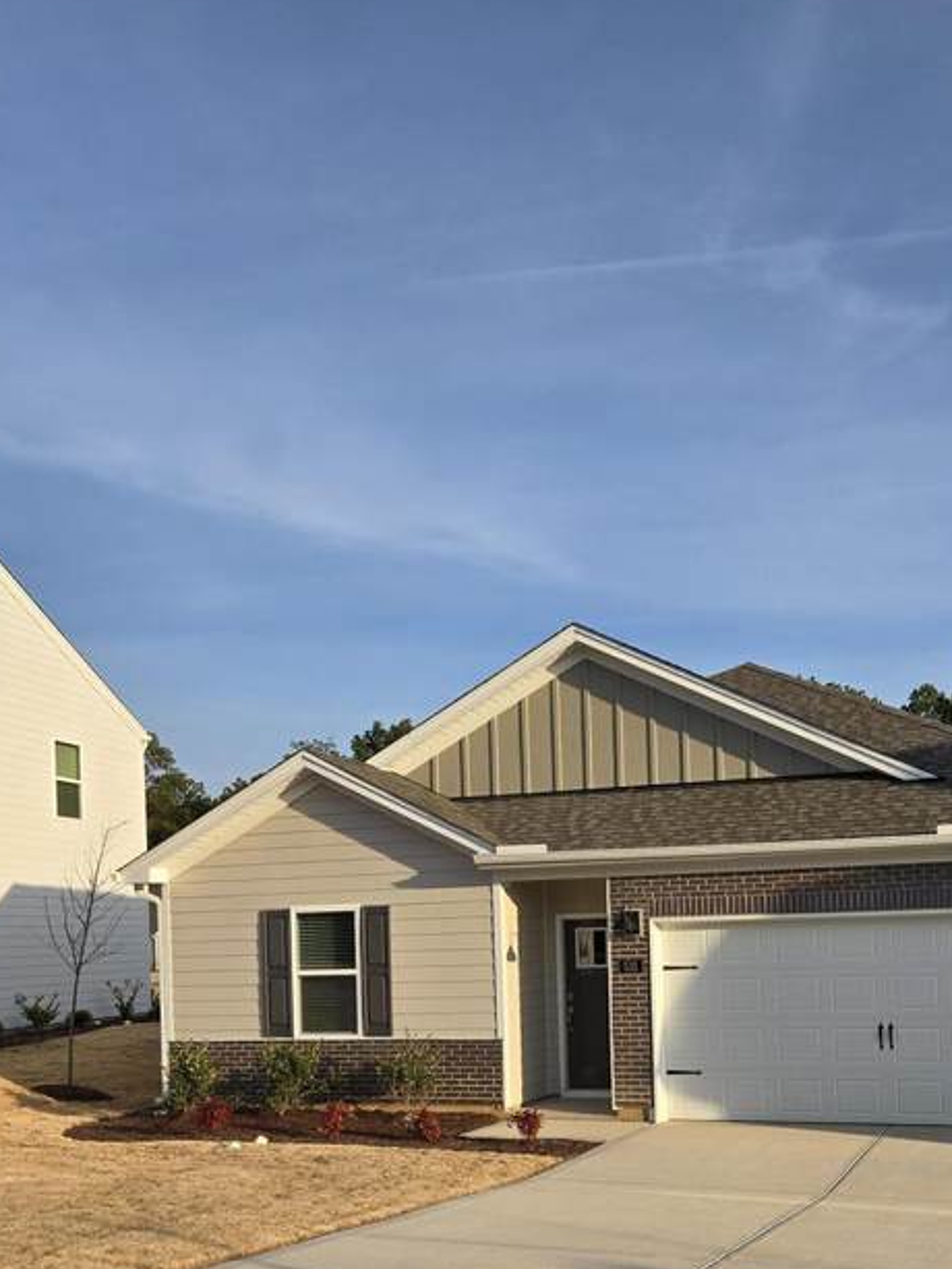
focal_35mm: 36
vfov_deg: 49.6
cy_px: 929
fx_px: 1320
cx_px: 689
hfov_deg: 38.8
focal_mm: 5.4
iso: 50
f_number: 1.8
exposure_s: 1/2921
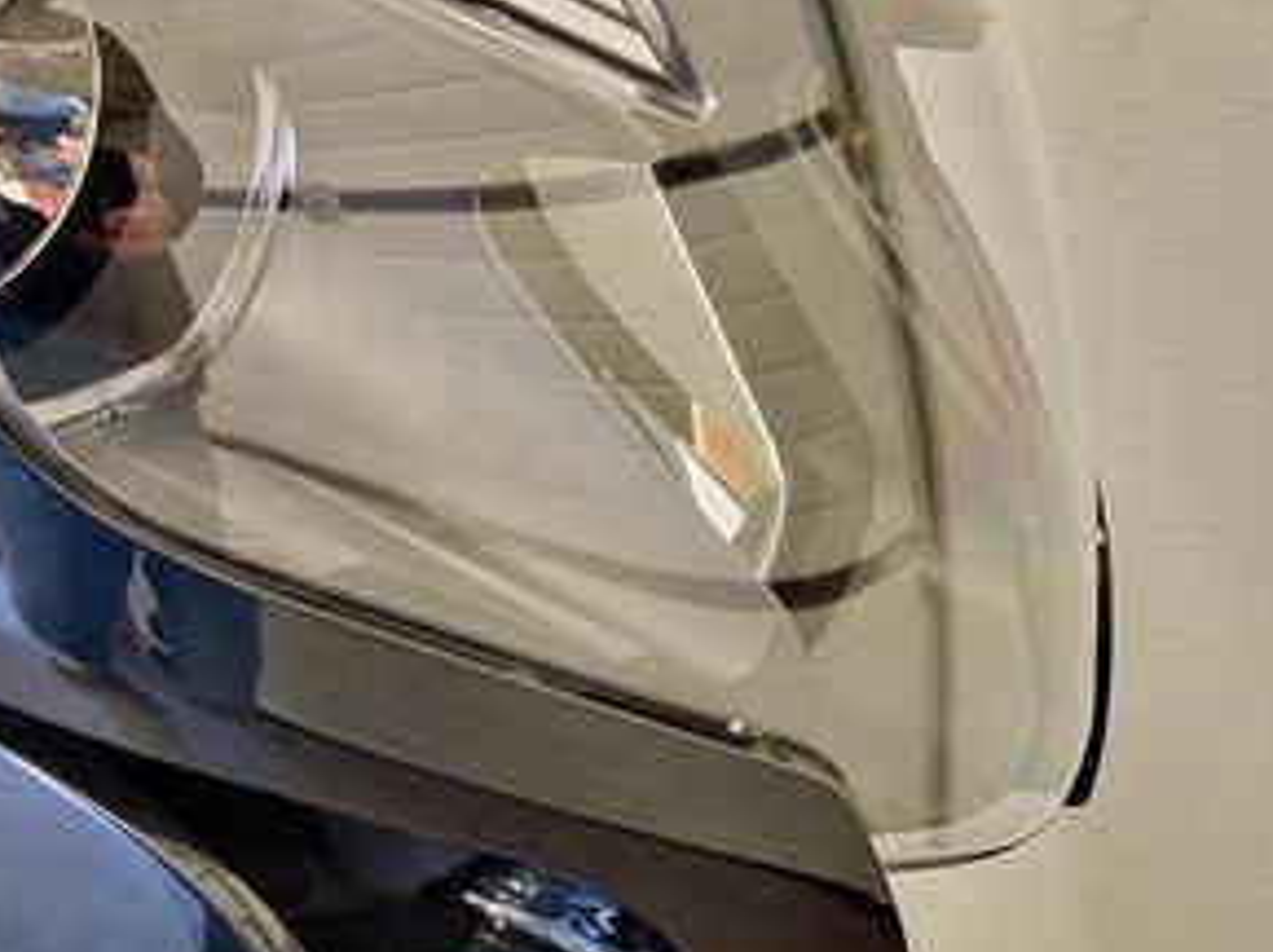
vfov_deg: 27.6
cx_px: 163
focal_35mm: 51
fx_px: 1873
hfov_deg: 35.6
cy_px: 128
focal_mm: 5.4
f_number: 1.8
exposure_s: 1/25
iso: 500
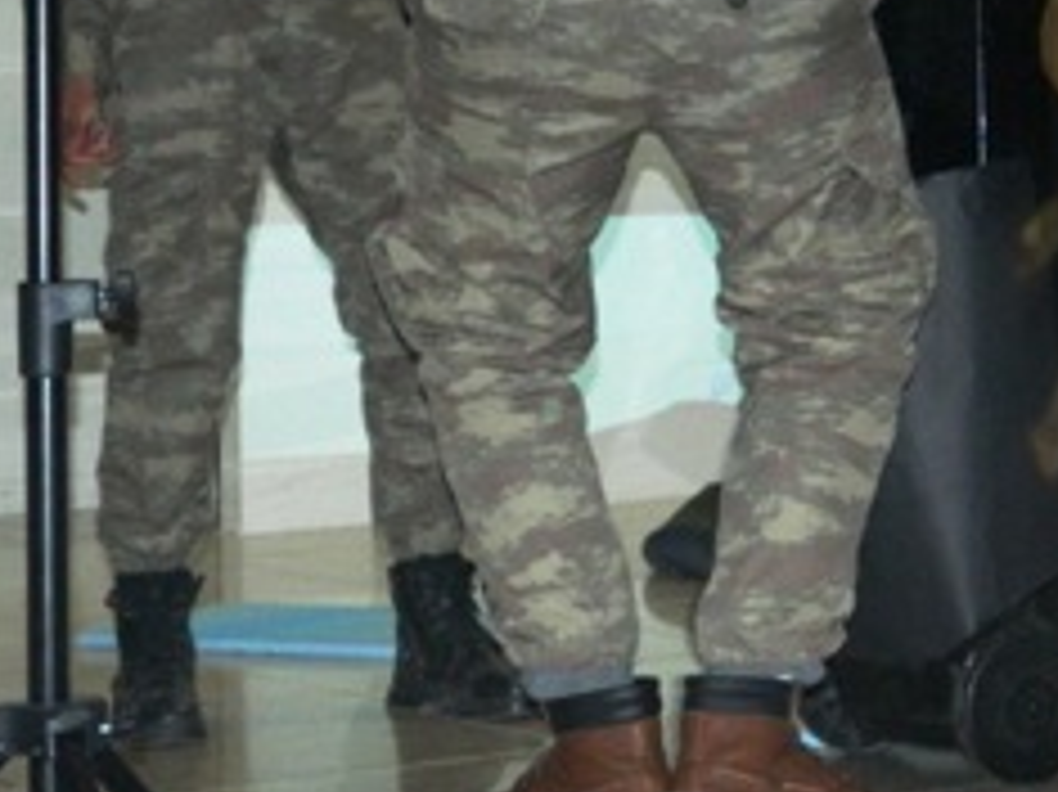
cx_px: 1108
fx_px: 3910
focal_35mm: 128
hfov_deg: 15.1
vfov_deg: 11.4
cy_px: -72
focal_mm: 8.4
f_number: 3.6
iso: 500
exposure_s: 1/50
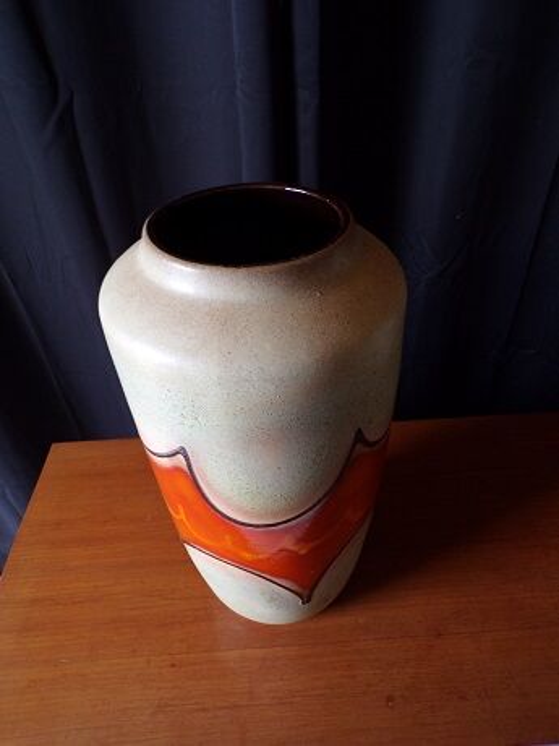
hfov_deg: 56.8
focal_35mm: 24
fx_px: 517
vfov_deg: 71.6
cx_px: 280
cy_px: 373
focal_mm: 4.3
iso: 154
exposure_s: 1/34
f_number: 3
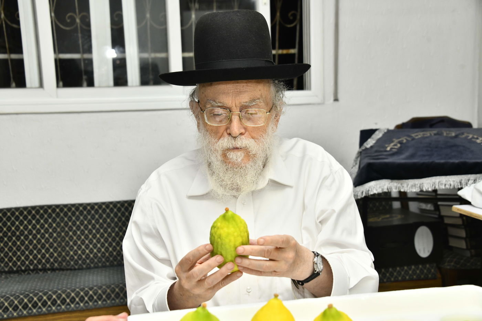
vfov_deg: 27.0
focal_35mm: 50
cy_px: 160
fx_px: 669
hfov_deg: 39.6
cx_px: 241
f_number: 6.3
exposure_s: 1/125
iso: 800
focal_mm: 50
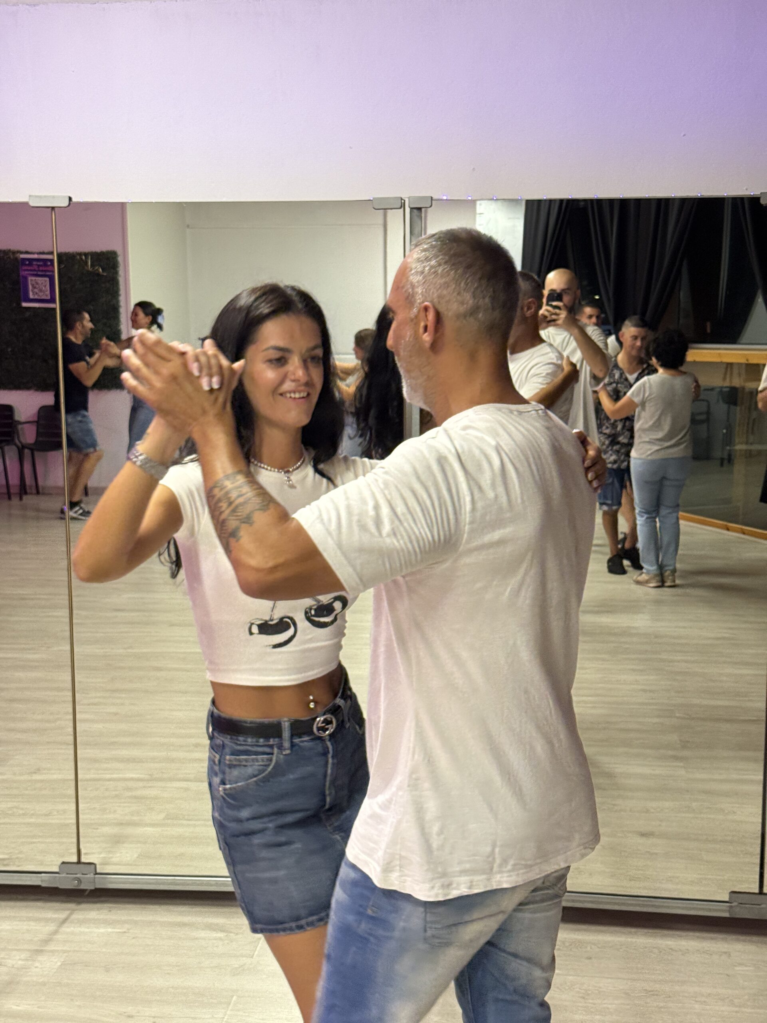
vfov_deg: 39.7
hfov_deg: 30.3
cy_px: 512
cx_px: 384
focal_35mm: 48
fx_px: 1418
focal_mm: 6.76
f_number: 1.78
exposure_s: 1/50
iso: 250
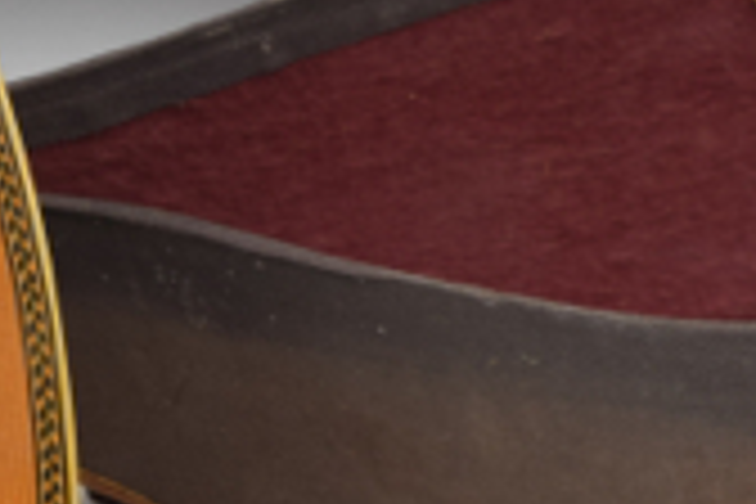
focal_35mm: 274
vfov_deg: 5.0
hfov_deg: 7.4
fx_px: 5754
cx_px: -405
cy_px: 259
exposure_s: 1/125
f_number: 9
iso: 100
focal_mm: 48
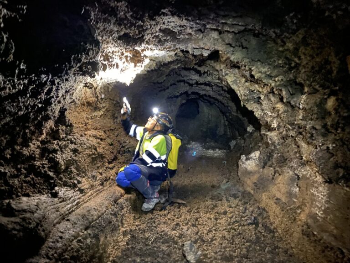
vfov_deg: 53.1
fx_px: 263
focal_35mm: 26
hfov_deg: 67.3
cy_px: 132
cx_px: 175
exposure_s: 1/2
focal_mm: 4.25
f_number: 1.8
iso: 800
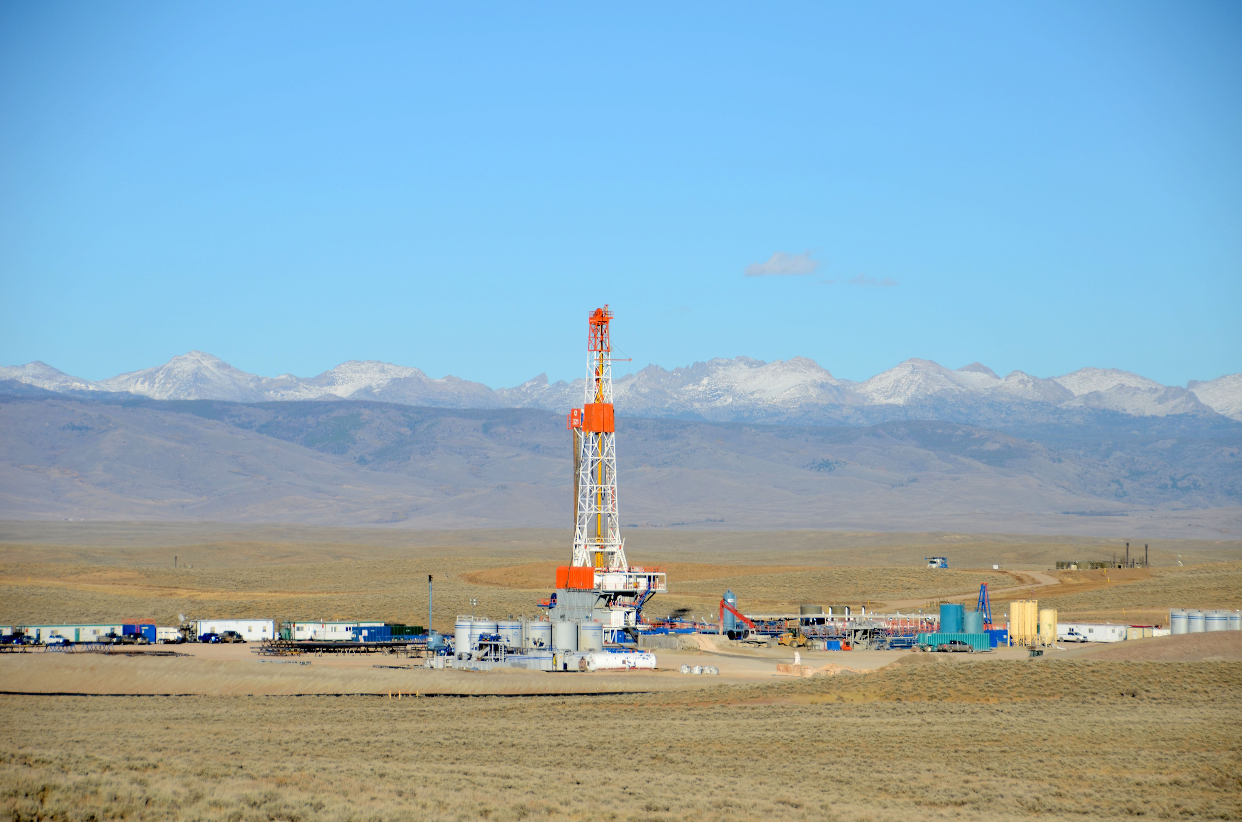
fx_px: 5422
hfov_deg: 13.1
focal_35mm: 158
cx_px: 621
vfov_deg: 8.7
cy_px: 411
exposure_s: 1/640
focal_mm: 105
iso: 100
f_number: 6.3
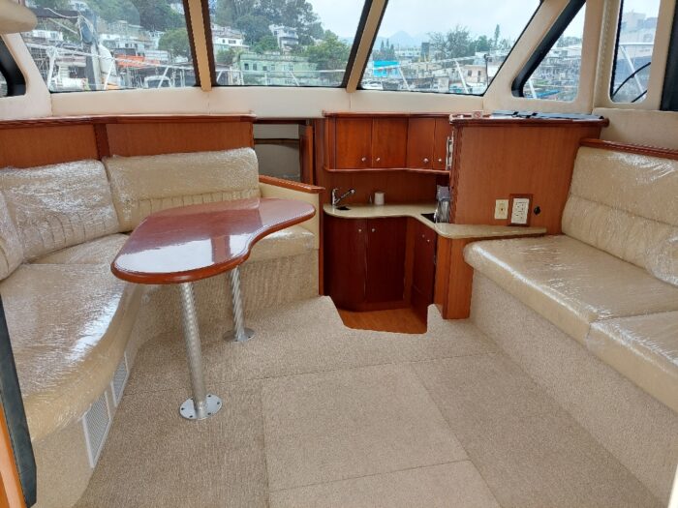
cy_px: 254
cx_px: 339
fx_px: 470
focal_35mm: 24
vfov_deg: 56.8
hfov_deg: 71.6
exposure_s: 1/120
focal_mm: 5.23
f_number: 1.8
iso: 40
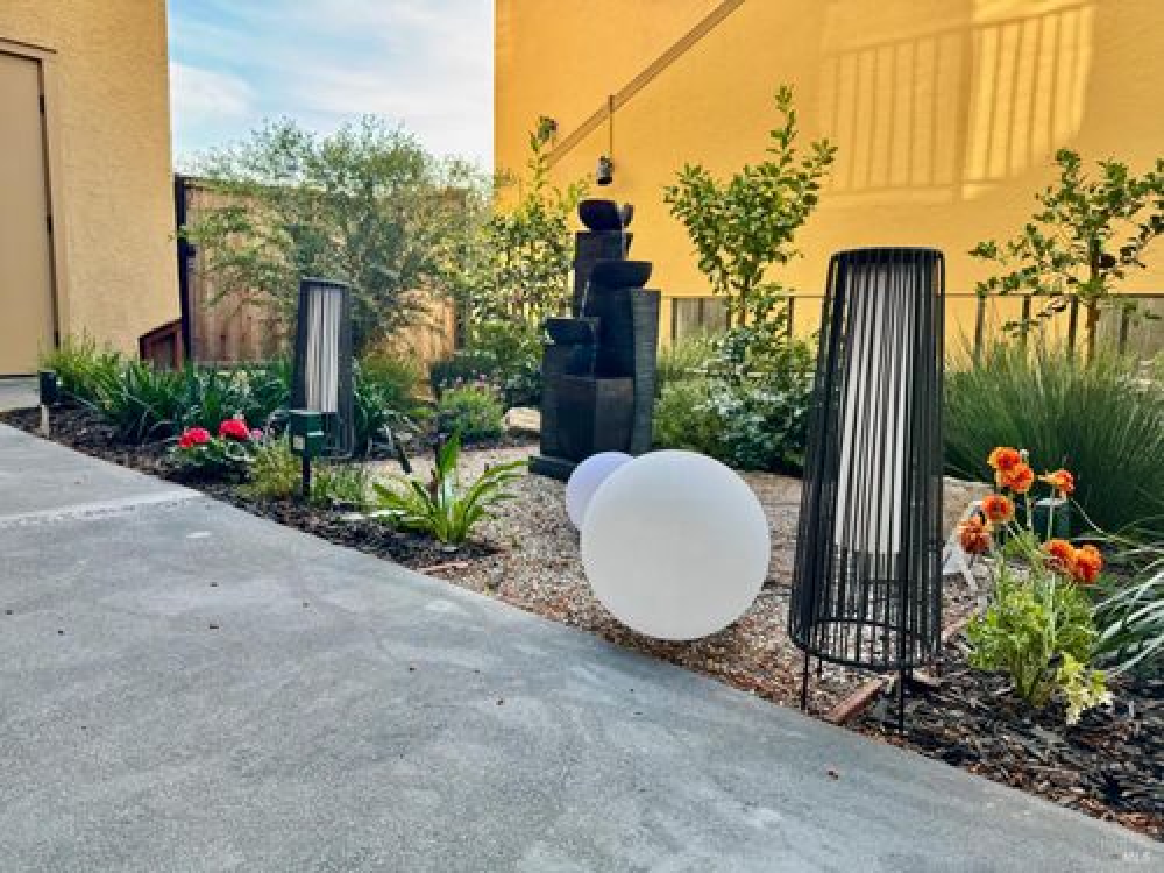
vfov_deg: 56.8
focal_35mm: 24
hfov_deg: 71.6
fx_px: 807
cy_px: 436
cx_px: 582
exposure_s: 1/236
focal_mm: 6.76
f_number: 1.78
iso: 64
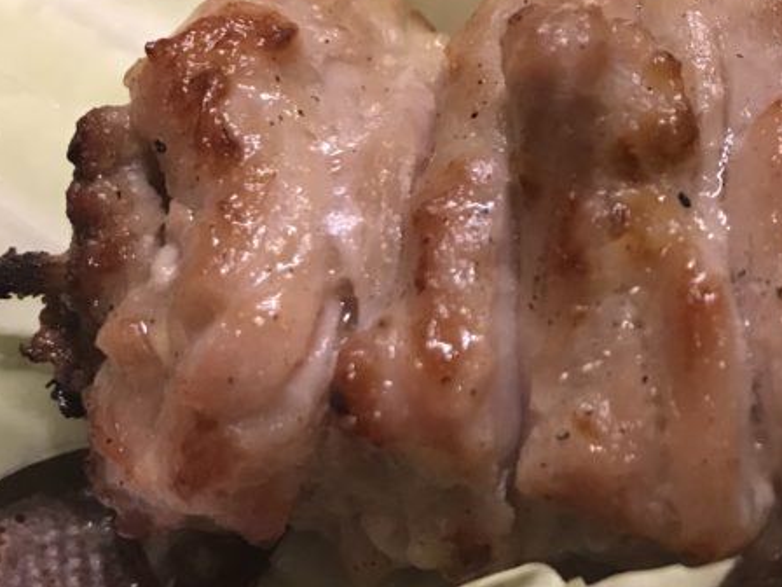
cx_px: 716
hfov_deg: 29.0
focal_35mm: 64
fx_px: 1446
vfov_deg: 22.9
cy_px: 253
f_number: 1.8
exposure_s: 1/15
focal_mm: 3.99
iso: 50
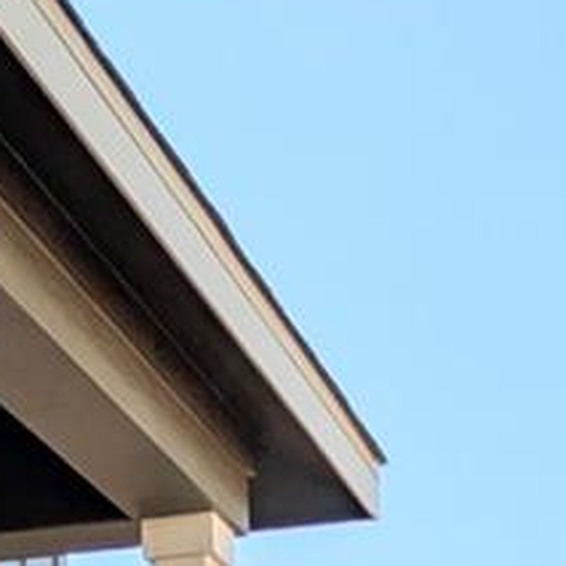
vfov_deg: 13.9
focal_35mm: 102
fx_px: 1887
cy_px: 1201
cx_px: 336
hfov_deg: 17.0
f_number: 1.7
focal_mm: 2.02
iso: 53
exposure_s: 1/2967
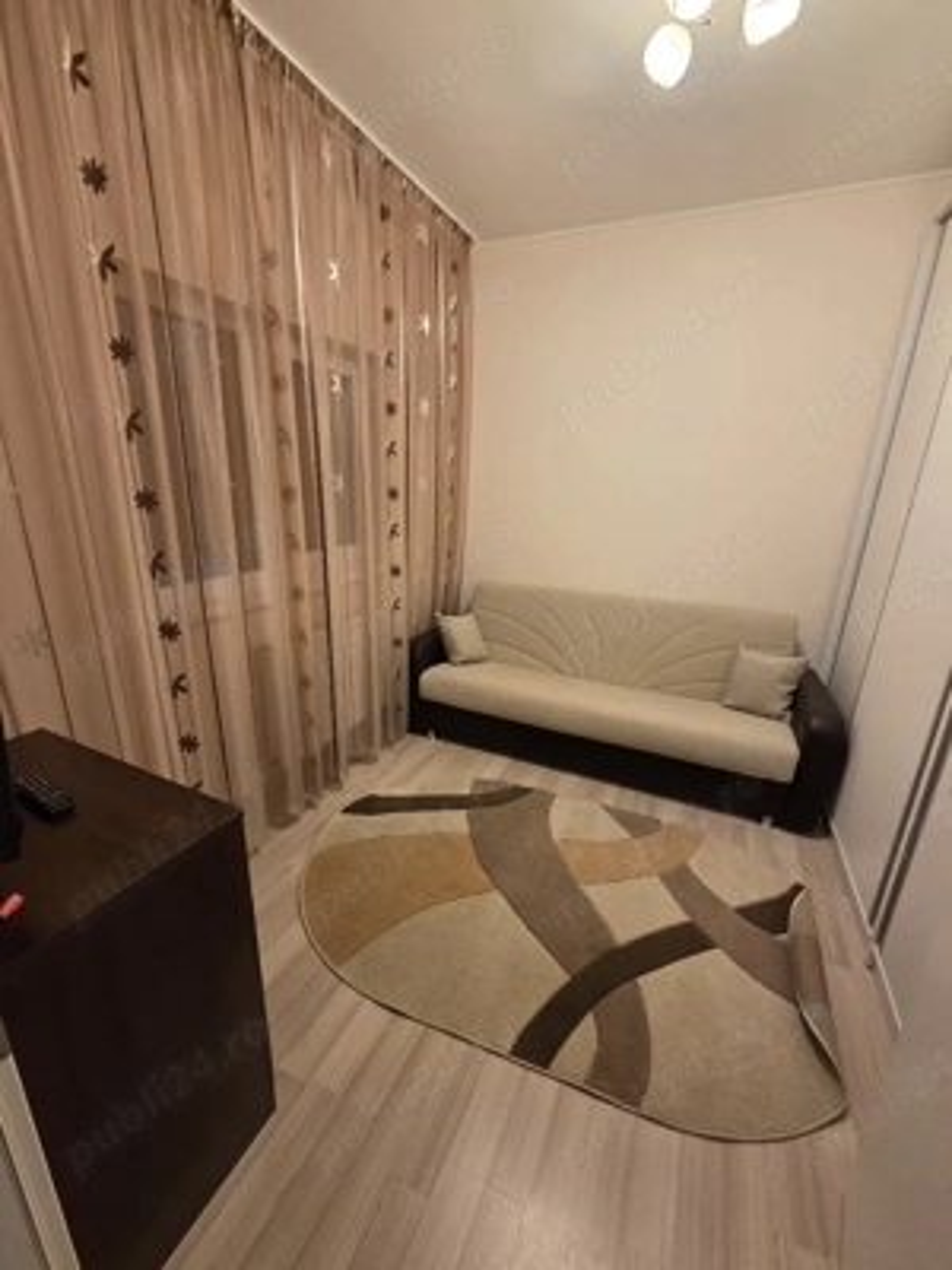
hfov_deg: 89.9
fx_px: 477
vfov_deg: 106.2
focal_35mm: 13
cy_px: 635
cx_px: 476
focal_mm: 2.2
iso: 320
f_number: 2.2
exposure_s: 1/50.3
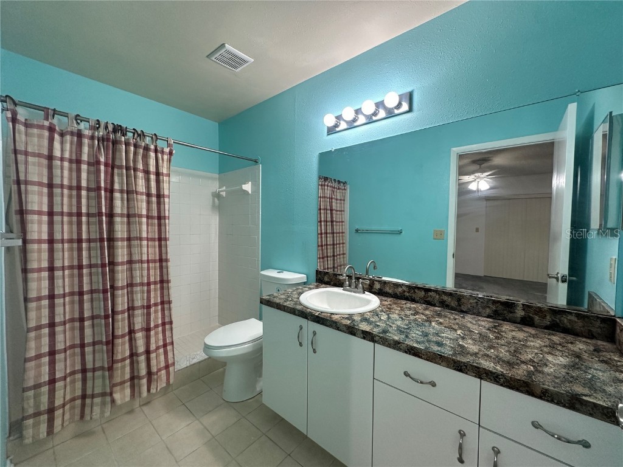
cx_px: 312
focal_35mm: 14
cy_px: 234
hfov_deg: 102.1
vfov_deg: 85.7
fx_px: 252
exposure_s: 1/120
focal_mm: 2.22
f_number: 2.2
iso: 200
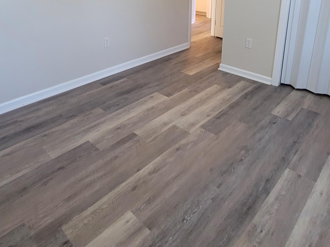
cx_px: 167
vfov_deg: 50.6
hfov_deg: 69.4
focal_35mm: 25
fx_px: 238
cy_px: 40
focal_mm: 2.2
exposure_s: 1/30
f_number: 2.2
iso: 320
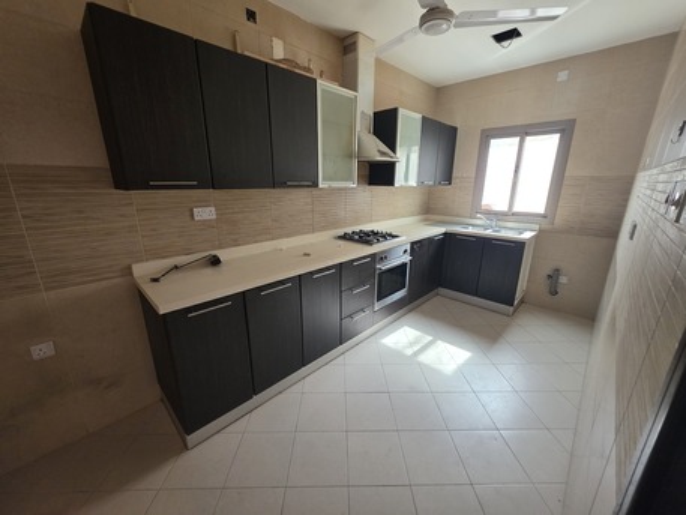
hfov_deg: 106.2
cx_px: 343
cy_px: 258
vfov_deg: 89.9
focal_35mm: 13
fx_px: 258
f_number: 1.9
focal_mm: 2.2
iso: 250
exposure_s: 1/100
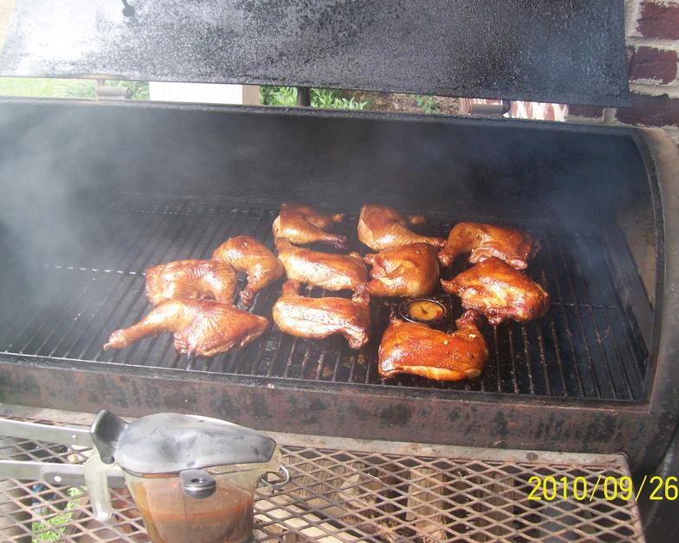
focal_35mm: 40
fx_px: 804
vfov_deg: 37.3
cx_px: 347
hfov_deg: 45.8
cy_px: 255
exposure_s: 1/64
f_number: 2.7
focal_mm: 6
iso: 80
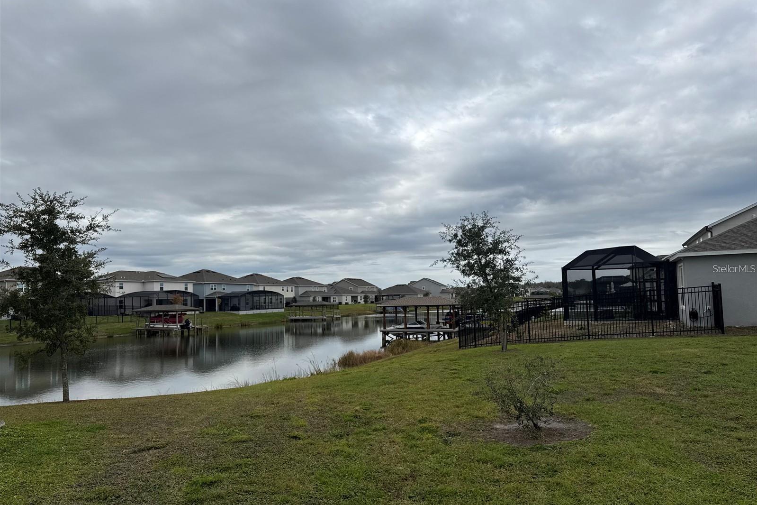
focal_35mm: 25
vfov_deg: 51.2
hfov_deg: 71.5
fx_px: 526
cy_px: 268
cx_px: 378
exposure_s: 1/4950
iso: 80
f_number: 1.78
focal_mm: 6.76
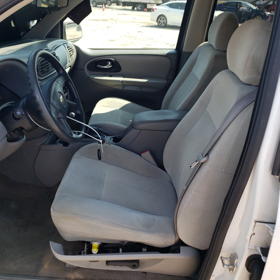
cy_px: 141
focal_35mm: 31
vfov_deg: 52.5
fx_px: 284
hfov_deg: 52.0
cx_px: 107
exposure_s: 1/556
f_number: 1.5
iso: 50
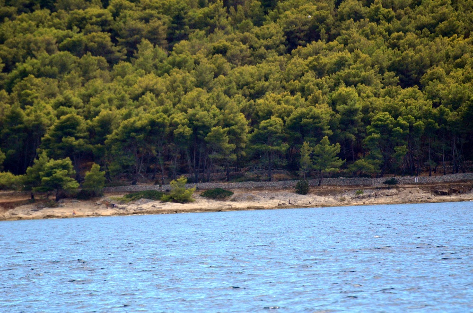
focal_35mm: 450
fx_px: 5899
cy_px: 156
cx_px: 236
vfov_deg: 3.0
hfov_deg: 4.6
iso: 2000
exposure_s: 1/5000
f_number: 5.6
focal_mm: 300
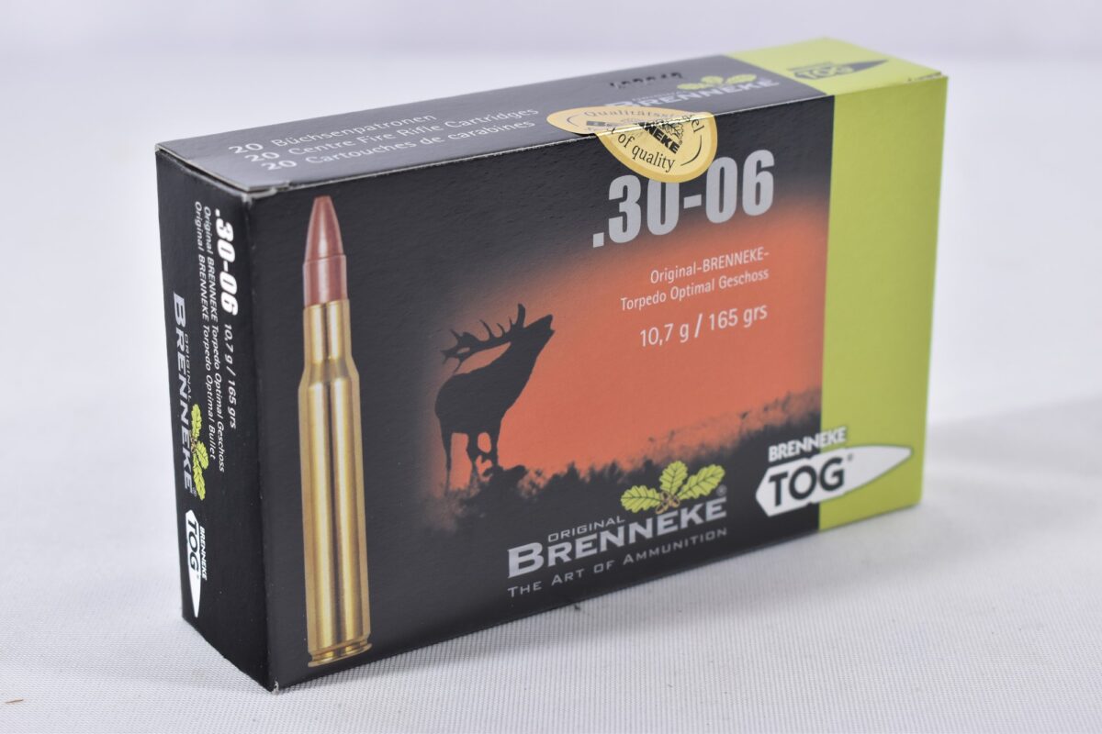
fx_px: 2204
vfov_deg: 18.9
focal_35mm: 72
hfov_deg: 28.1
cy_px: 367
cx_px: 551
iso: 640
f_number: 5.3
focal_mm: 48
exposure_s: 1/50
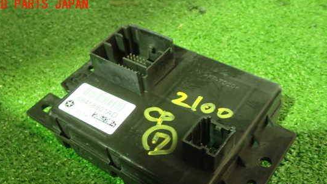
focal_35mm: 39
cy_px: 134
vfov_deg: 30.1
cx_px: 160
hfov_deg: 51.6
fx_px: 338
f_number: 2.4
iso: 800
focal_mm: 5.79
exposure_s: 1/15
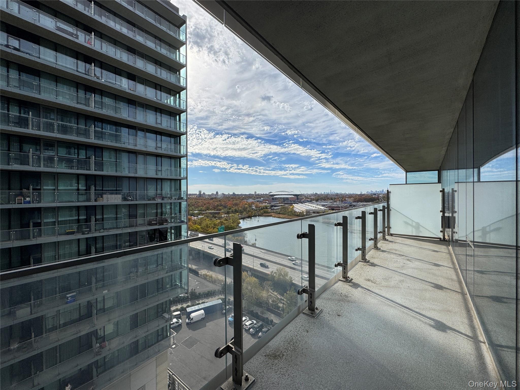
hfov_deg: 102.1
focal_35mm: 14
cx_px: 260
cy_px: 195
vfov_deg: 85.7
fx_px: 210
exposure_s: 1/3906
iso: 40
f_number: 2.2
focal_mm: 2.22
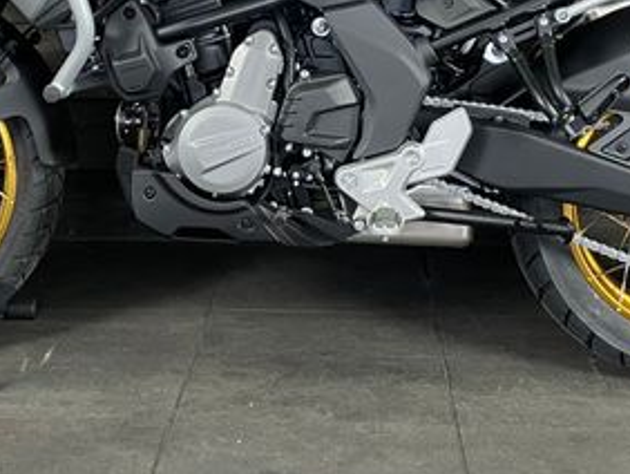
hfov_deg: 32.7
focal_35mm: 59
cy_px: -4
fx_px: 1075
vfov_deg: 23.7
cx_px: 302
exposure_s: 1/33
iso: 400
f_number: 1.6
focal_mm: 4.2
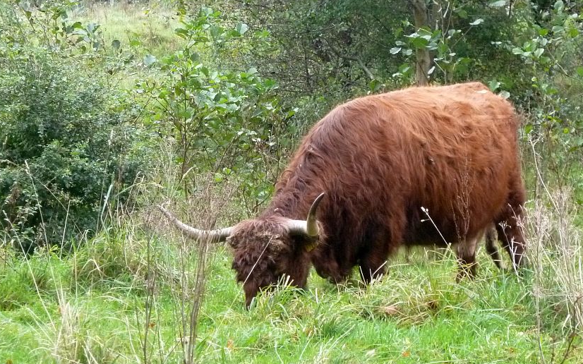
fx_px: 2860
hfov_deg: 11.6
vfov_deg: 7.3
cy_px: 122
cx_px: 329
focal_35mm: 180
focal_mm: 22.5
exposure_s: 1/40
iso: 400
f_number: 4.5
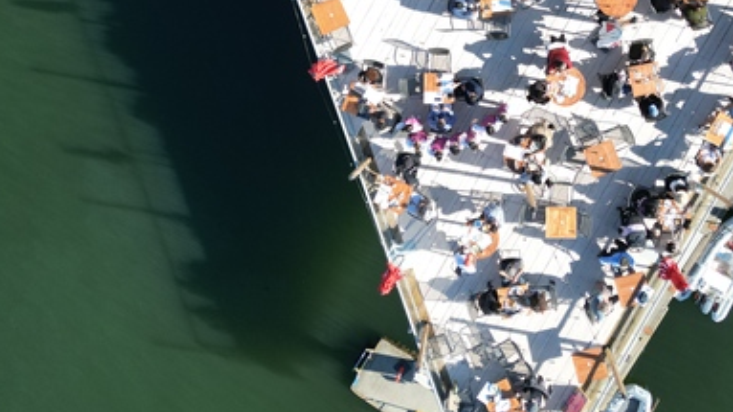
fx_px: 796
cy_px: 56
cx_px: 488
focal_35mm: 41
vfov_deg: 28.1
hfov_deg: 48.6
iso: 100
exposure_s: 1/1250
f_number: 1.7
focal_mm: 6.72
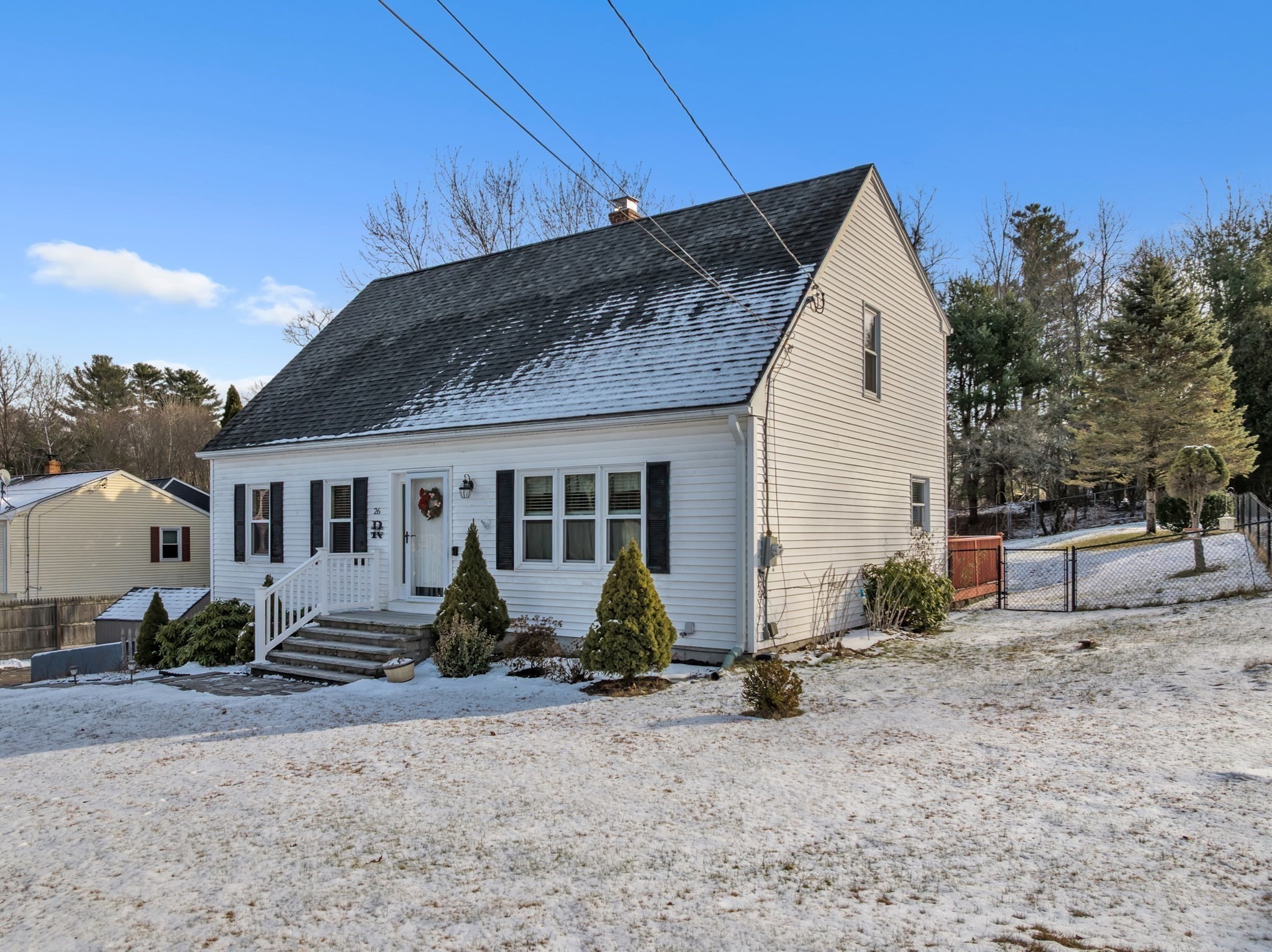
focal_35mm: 24
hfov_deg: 71.6
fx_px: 881
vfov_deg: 56.8
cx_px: 636
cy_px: 476
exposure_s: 1/60
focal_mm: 12.29
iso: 100
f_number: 2.8
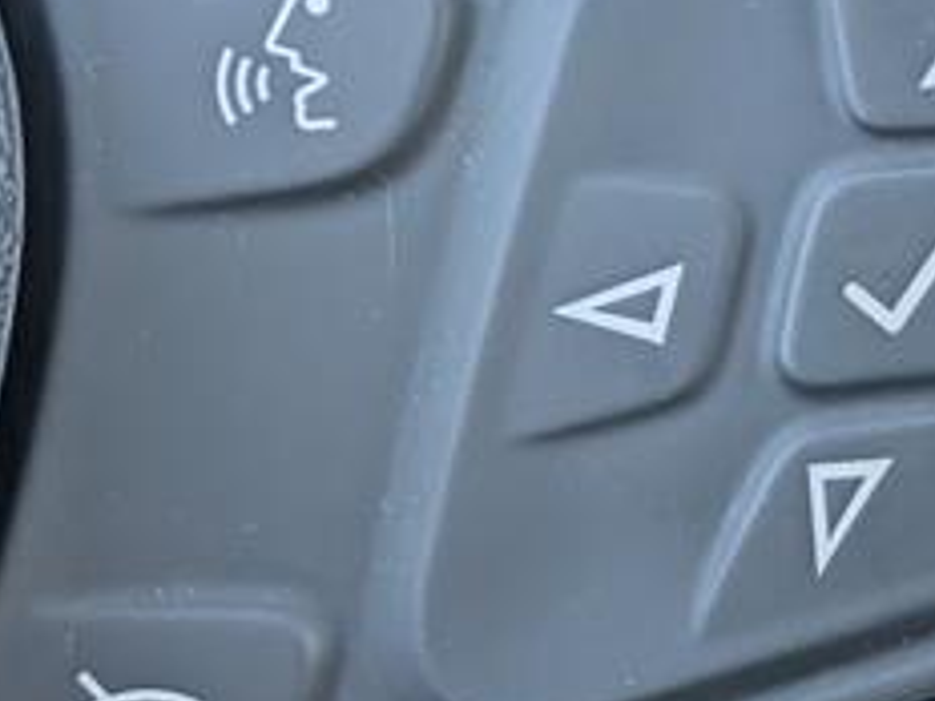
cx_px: 742
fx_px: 3646
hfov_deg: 14.5
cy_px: 363
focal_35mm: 135
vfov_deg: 11.0
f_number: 1.68
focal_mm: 6.9
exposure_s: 1/455
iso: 340
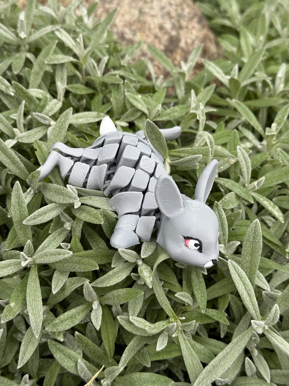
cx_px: 144
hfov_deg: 30.3
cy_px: 193
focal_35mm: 48
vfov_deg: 39.7
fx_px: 534
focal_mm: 6.76
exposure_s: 1/496
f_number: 1.78
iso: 64
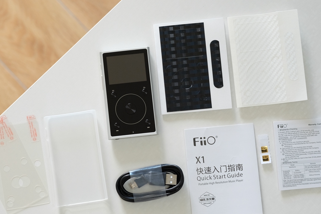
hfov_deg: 18.9
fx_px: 963
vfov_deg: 12.7
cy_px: 113
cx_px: 148
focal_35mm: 108
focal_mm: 60
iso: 500
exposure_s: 1/110
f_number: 4
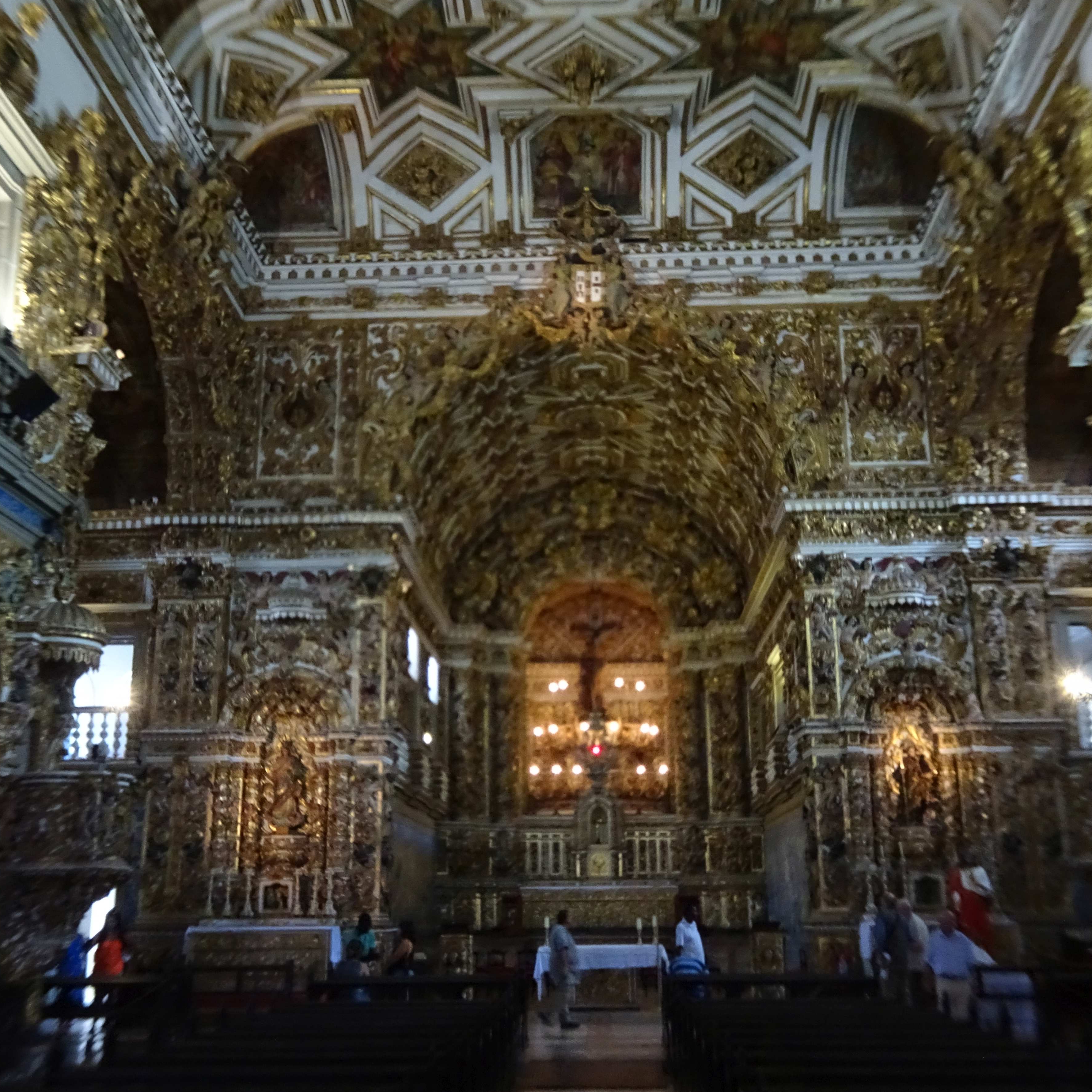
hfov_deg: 48.4
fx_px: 1213
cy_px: 561
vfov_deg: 48.4
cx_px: 540
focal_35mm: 34
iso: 800
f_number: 3.5
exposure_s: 1/15
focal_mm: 4.75
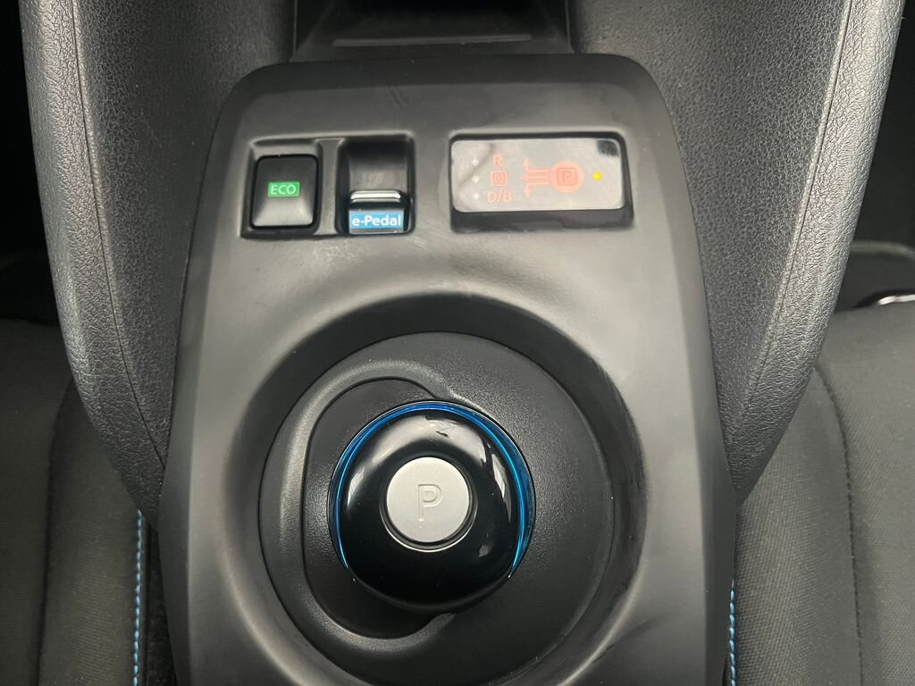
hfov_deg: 67.3
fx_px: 687
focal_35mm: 26
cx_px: 458
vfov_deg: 53.1
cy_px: 343
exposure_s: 1/33
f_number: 1.6
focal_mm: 5.1
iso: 640
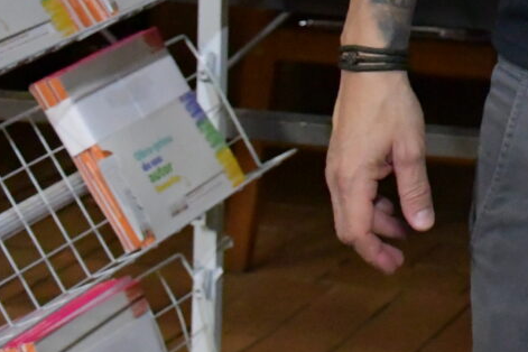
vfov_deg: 8.1
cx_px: 957
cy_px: -289
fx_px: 2390
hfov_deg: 11.6
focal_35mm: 163
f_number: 4
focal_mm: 27
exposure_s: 1/60
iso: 8000
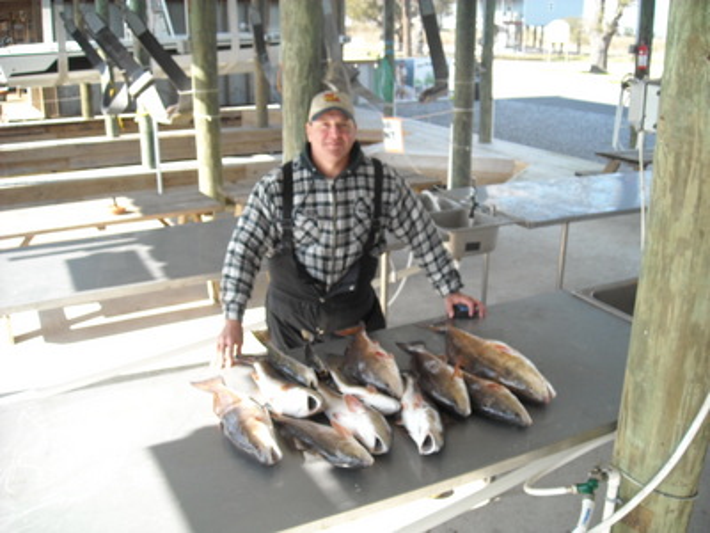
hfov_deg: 52.6
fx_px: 718
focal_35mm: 35
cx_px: 355
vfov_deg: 40.7
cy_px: 266
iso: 64
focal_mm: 5.7
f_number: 2.8
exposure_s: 1/184
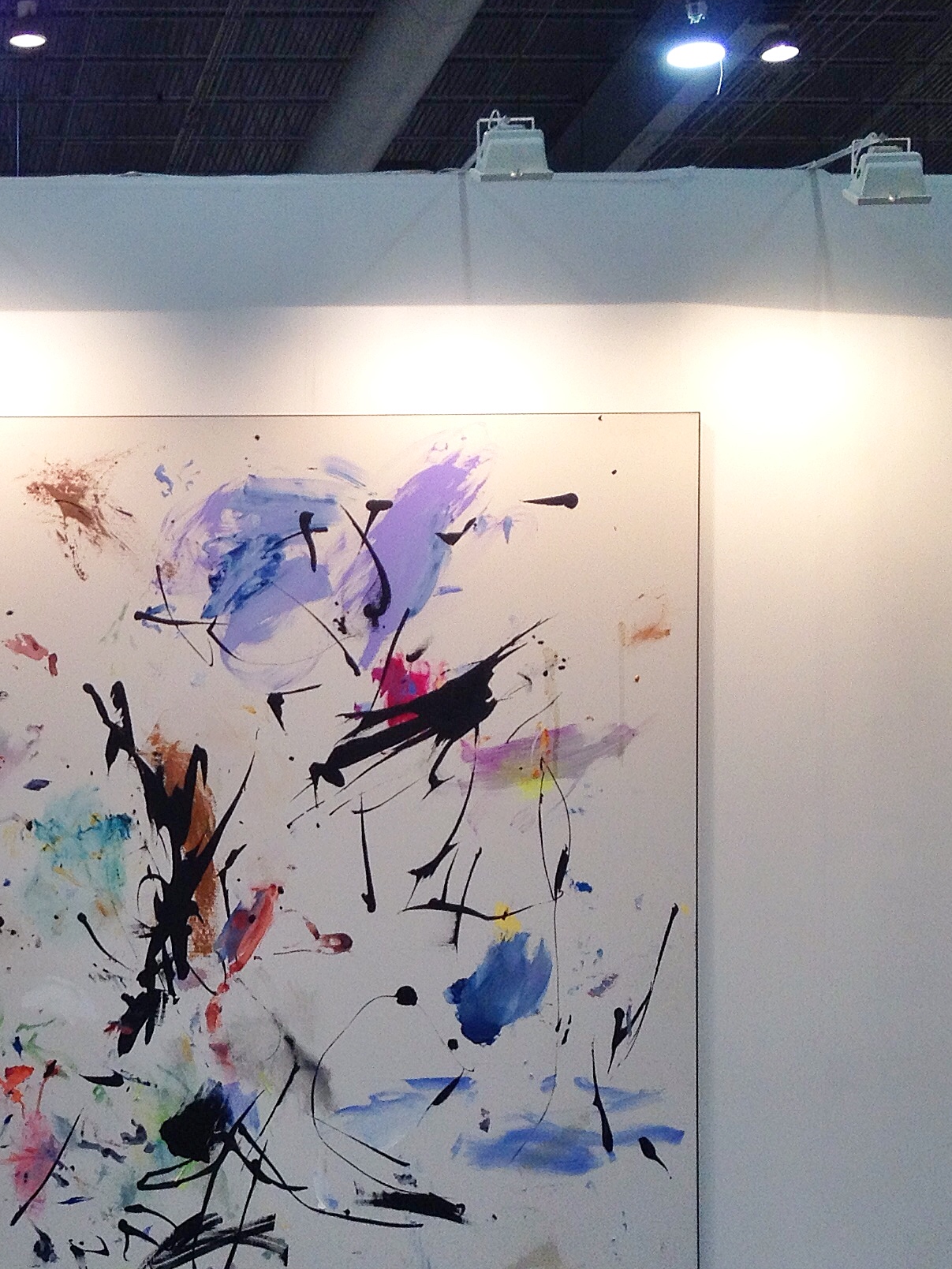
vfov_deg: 27.0
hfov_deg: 20.0
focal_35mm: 71
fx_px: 2603
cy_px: 946
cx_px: -38
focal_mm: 4.28
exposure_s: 1/120
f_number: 2.4
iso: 64
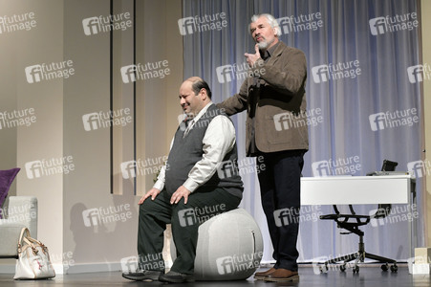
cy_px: 144
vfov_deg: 16.6
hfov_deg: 24.8
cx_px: 216
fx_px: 981
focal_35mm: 82
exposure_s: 1/250
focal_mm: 82
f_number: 6.3
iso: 2500
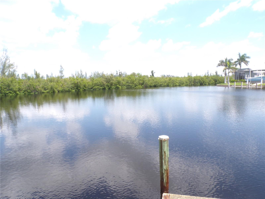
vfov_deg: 56.8
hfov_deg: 71.6
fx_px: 184
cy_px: 100
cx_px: 132
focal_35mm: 24
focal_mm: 4.3
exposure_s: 1/60
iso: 80
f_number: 8
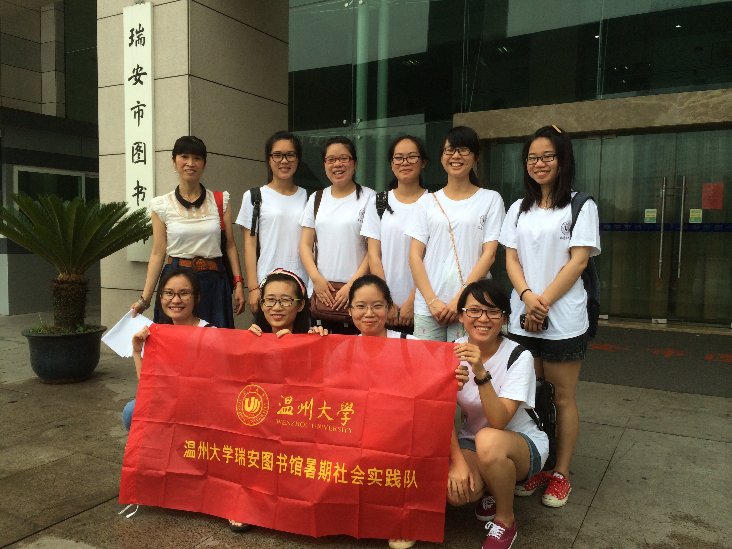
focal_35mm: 30
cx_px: 366
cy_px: 274
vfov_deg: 46.8
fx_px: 634
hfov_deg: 60.0
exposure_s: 1/612
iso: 32
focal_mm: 4.12
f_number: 2.2
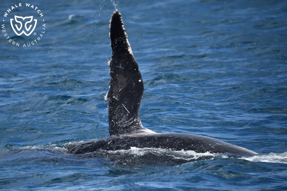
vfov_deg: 3.3
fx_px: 3347
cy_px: 96
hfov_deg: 4.9
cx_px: 144
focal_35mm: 420
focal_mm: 420
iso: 1250
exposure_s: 1/8000
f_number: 6
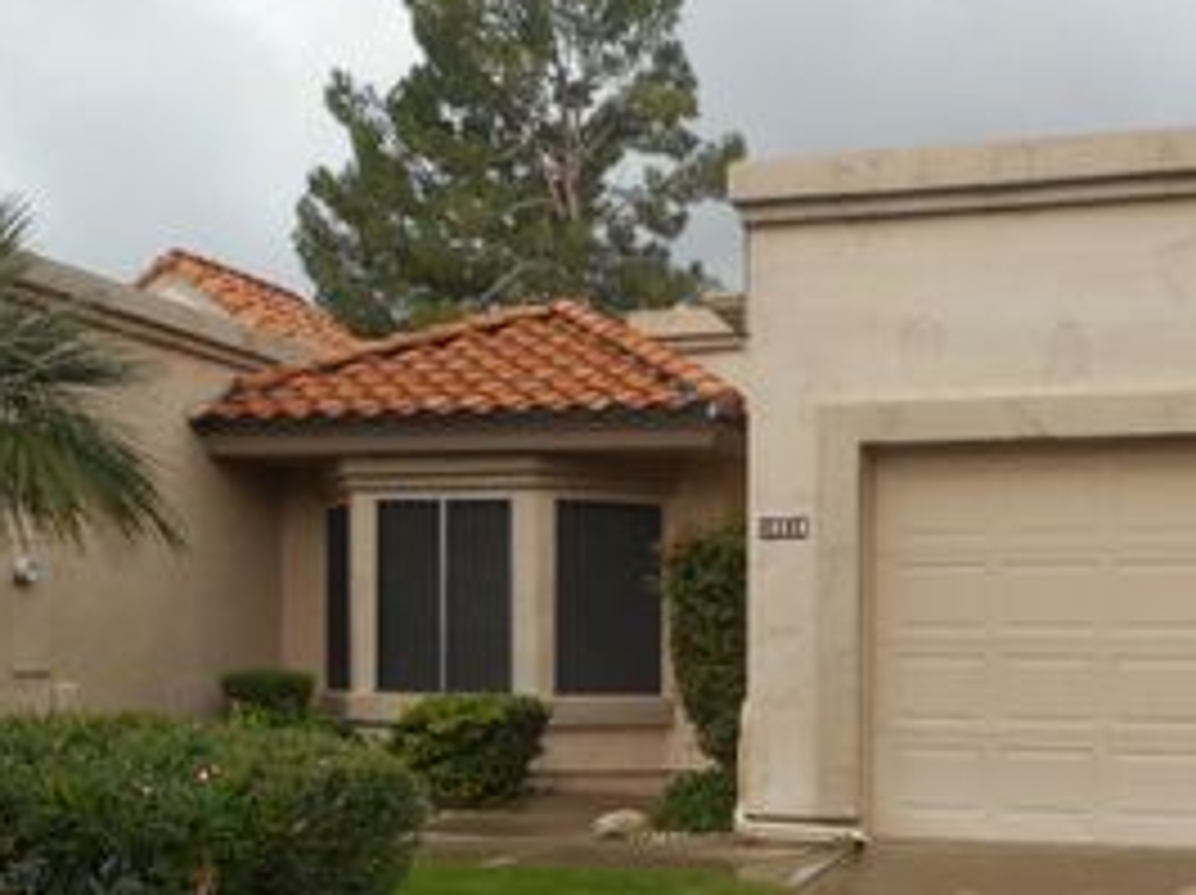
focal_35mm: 47
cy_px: 776
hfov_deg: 39.9
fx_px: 1622
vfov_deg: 29.8
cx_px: 814
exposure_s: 1/320
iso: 80
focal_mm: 4.5
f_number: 3.7
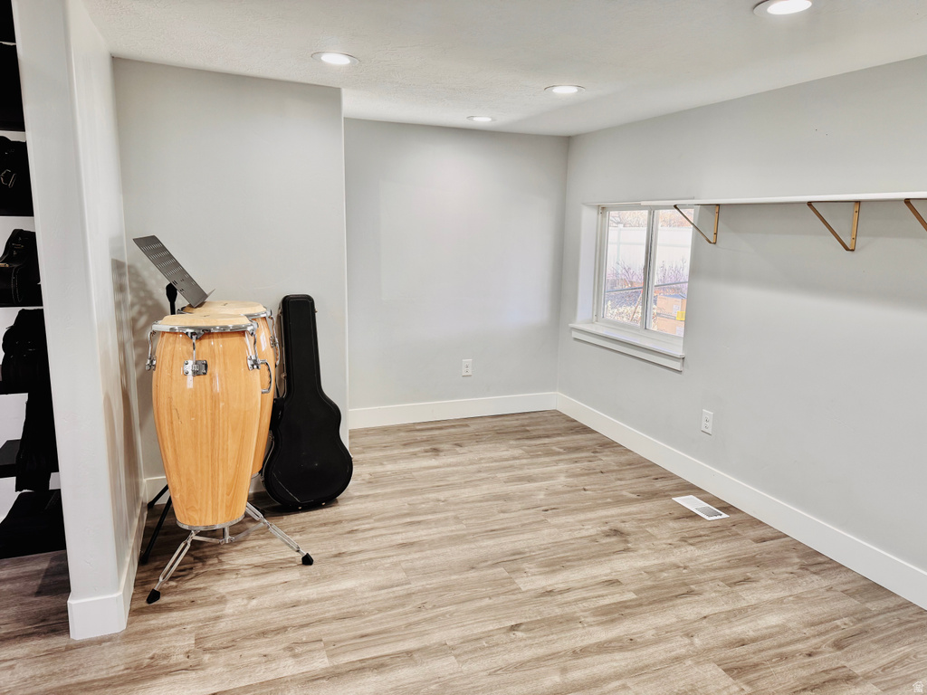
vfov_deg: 56.8
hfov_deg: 71.6
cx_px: 464
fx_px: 643
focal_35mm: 24
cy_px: 348
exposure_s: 1/120
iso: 125
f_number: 1.78
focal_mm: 6.76
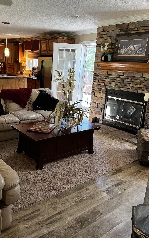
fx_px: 201
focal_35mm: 31
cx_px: 52
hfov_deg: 40.2
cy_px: 118
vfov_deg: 61.2
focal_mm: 5.7
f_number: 1.5
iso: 250
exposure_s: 1/60
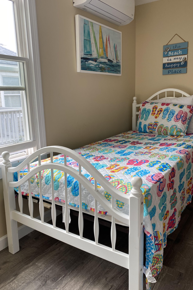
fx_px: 225
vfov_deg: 65.5
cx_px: 103
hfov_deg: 46.4
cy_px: 142
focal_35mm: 28
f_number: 1.8
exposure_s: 1/121
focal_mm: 4.25
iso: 50
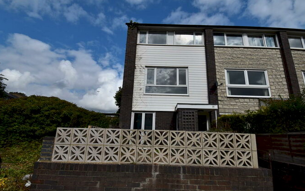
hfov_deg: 97.8
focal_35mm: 16
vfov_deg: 71.2
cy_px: 102
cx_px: 157
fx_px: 133
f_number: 10
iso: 100
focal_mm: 10
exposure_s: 1/400
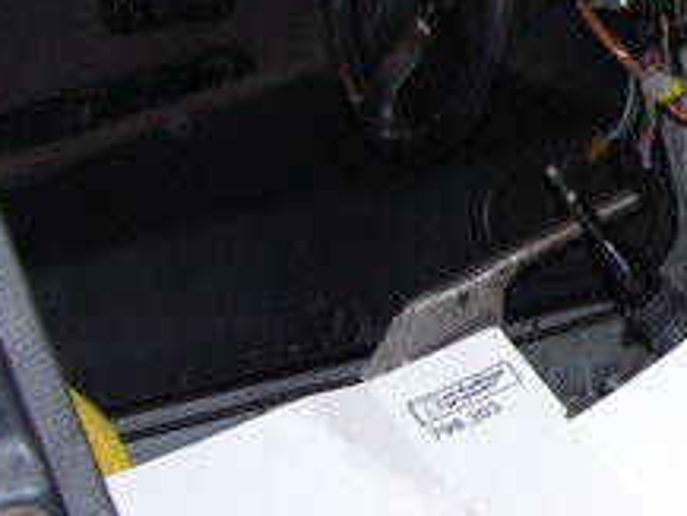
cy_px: 139
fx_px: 2164
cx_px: 896
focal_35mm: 109
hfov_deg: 17.0
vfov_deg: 13.6
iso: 125
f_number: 2.7
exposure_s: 1/60
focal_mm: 6
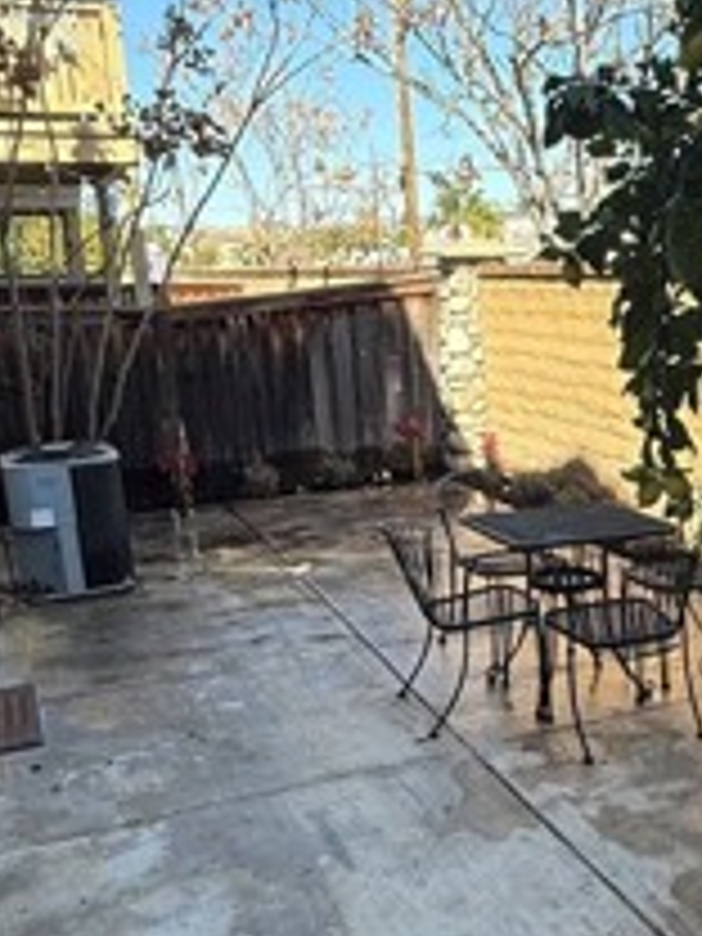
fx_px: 1163
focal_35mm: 43
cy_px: 544
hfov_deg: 32.2
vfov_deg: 43.7
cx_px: 612
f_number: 2.2
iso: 64
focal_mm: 2.22
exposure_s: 1/638
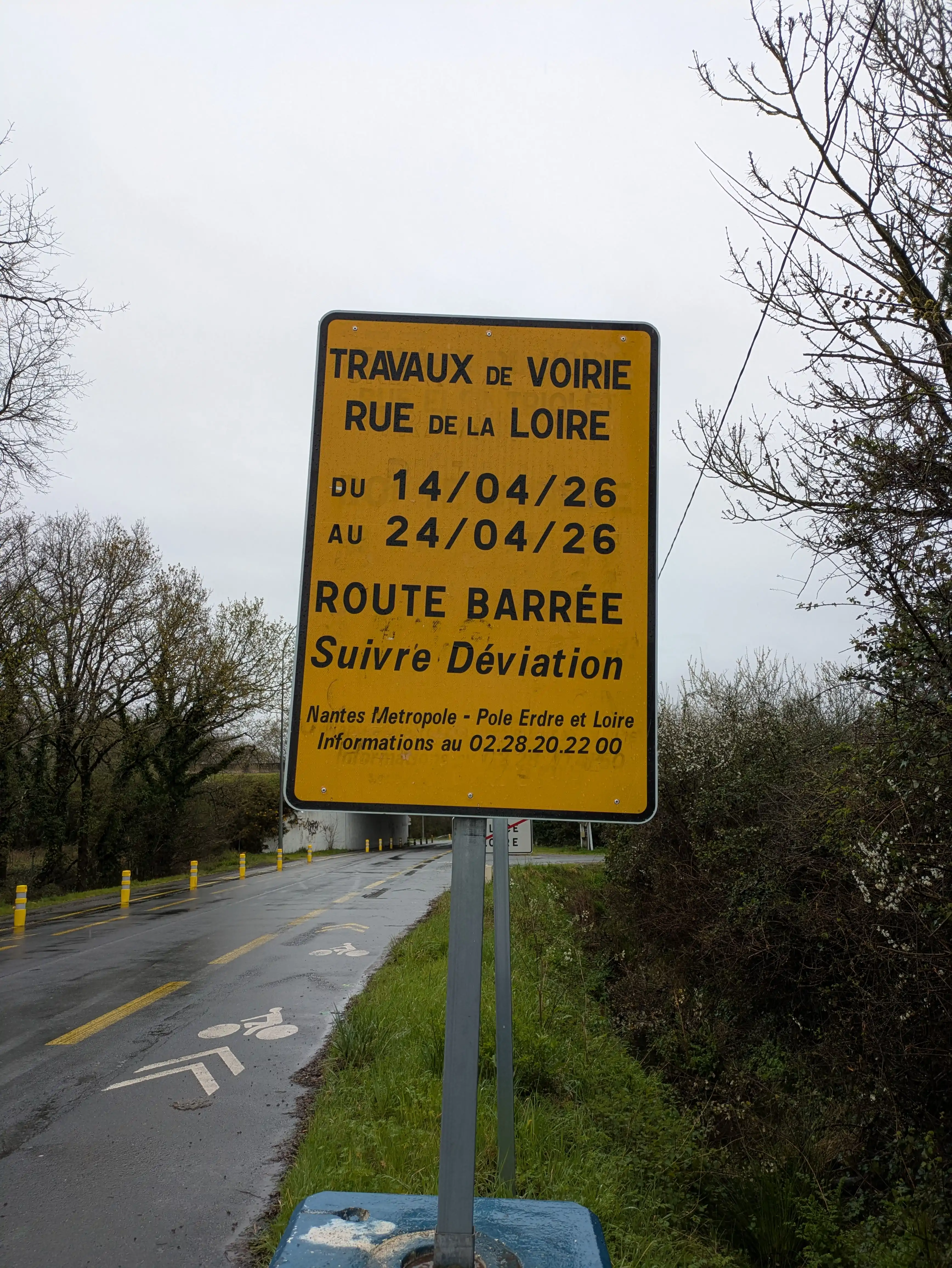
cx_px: 476
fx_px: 916
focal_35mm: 25
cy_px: 634
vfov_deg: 69.4
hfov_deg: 54.9
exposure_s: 1/677
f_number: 1.89
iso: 46
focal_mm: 5.43
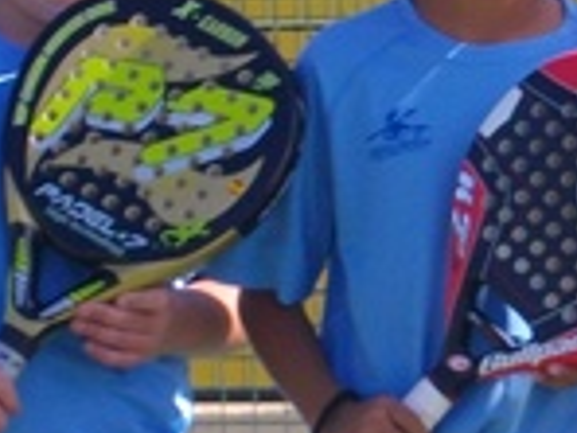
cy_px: 363
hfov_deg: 4.8
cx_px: 663
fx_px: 6934
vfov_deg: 3.6
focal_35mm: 416
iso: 80
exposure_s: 1/242
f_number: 5.2
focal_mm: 17.1
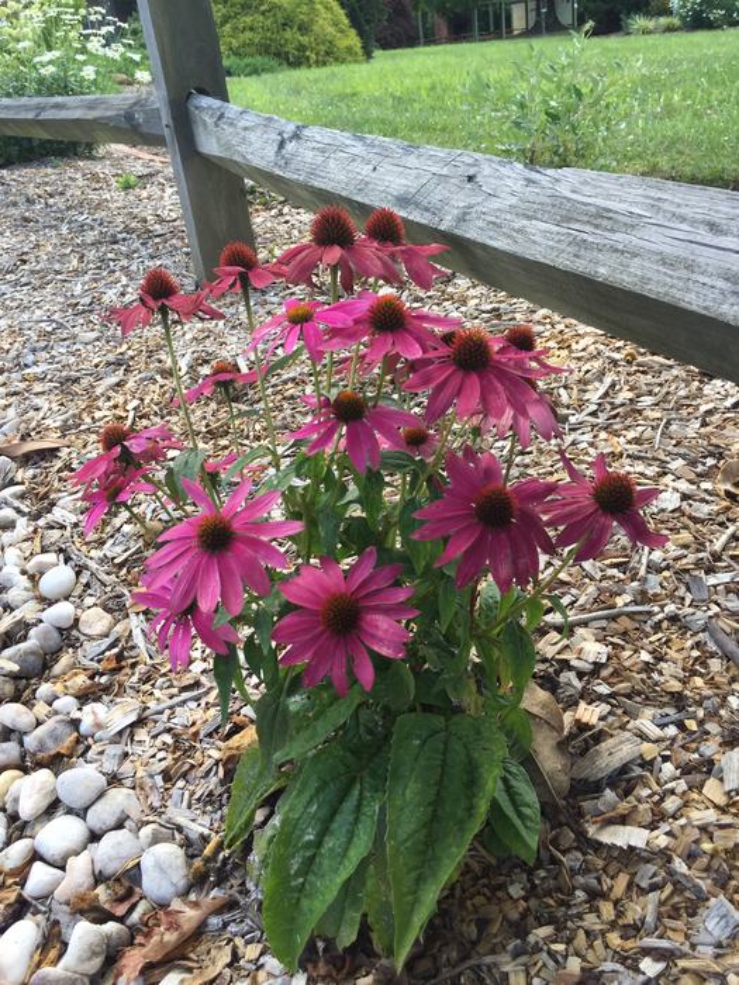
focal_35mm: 29
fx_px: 825
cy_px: 492
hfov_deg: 48.2
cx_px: 370
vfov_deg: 61.7
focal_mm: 4.15
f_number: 2.2
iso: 32
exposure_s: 1/314
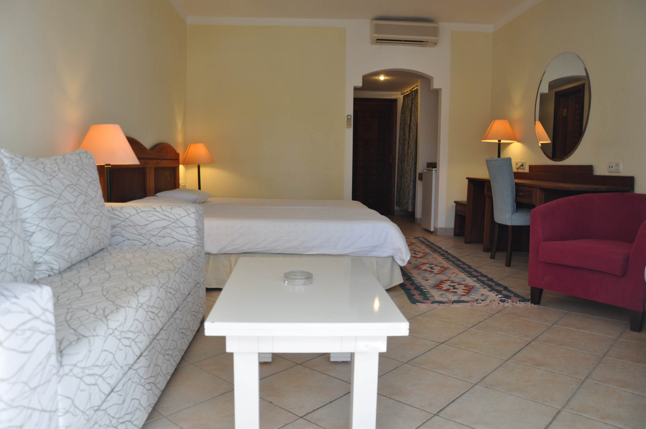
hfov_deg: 67.4
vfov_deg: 47.8
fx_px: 484
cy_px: 214
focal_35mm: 27
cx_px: 323
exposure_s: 1/30
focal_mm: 18
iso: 200
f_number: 5.6
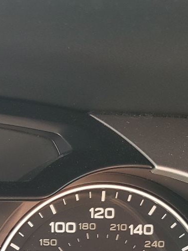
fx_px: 601
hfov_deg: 16.0
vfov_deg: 22.0
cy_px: 292
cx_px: -108
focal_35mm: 83
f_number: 1.5
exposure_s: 1/60.2
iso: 58
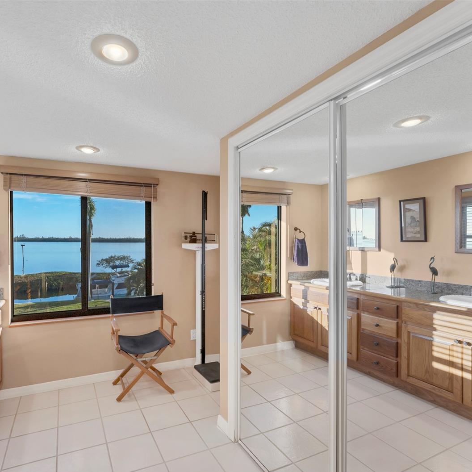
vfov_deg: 80.7
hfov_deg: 79.7
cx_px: 186
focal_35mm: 18
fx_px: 278
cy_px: 238
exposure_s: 1/100
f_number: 7.1
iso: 400
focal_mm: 14
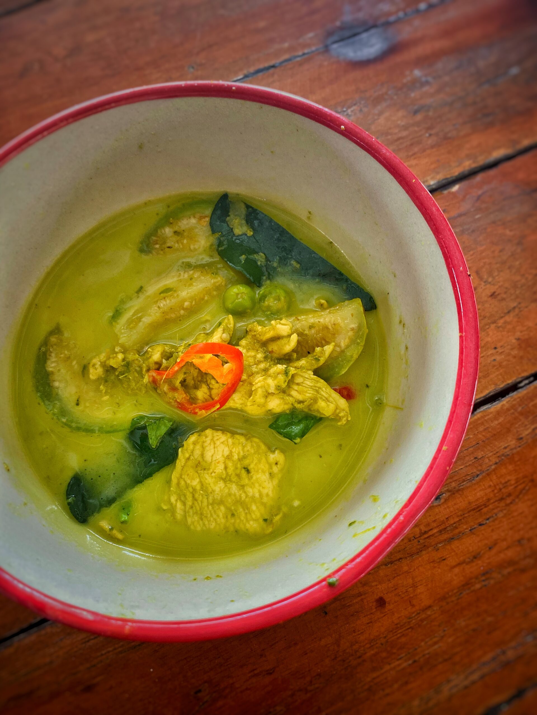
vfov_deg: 67.3
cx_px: 268
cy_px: 358
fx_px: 538
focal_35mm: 26
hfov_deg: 53.1
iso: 160
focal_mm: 4.25
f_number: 1.8
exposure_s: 1/60
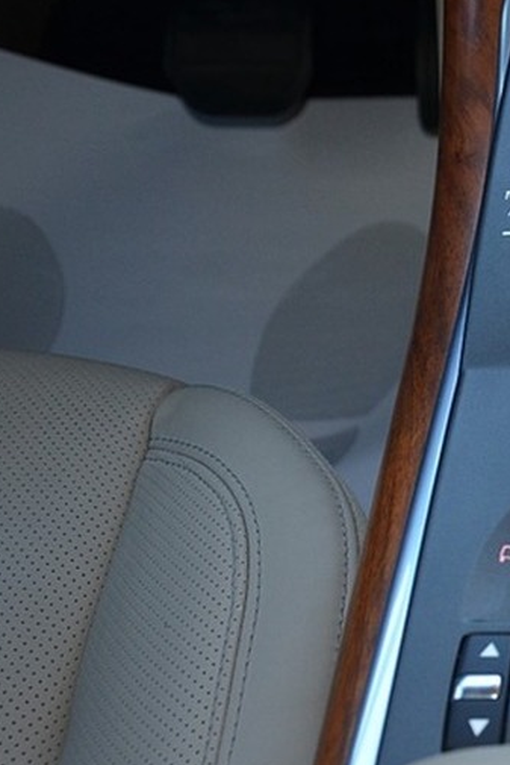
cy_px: 249
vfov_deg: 22.3
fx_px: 1932
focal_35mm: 91
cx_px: 851
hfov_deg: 13.8
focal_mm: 24
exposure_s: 1/125
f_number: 3.8
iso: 360
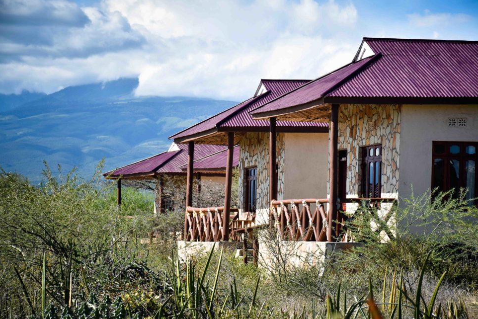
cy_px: 170
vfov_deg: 10.1
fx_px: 1813
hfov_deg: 15.0
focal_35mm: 137
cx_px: 255
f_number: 6.3
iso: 125
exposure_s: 1/640
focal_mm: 85
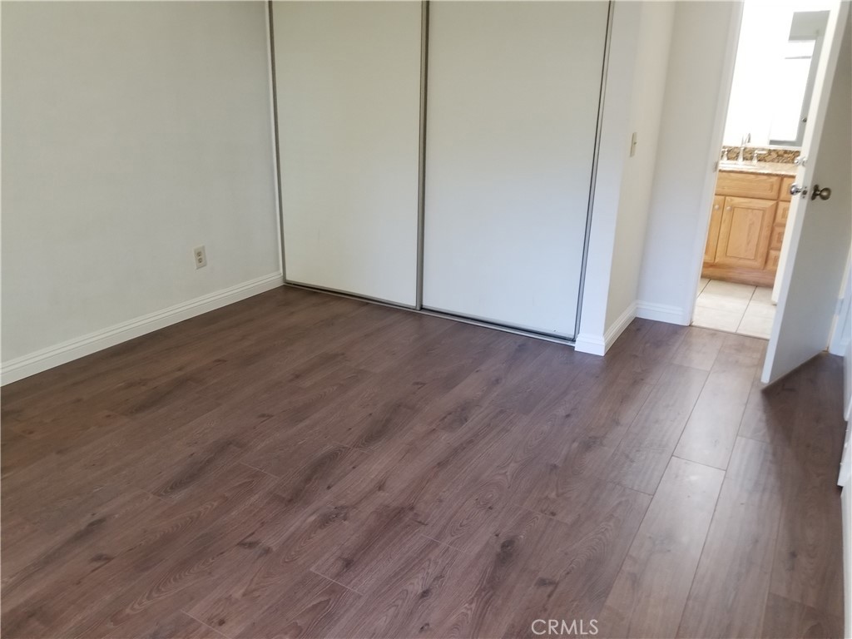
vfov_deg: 53.1
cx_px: 426
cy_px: 320
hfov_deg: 67.3
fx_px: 640
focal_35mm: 26
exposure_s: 1/30
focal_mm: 4.25
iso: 250
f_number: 1.7
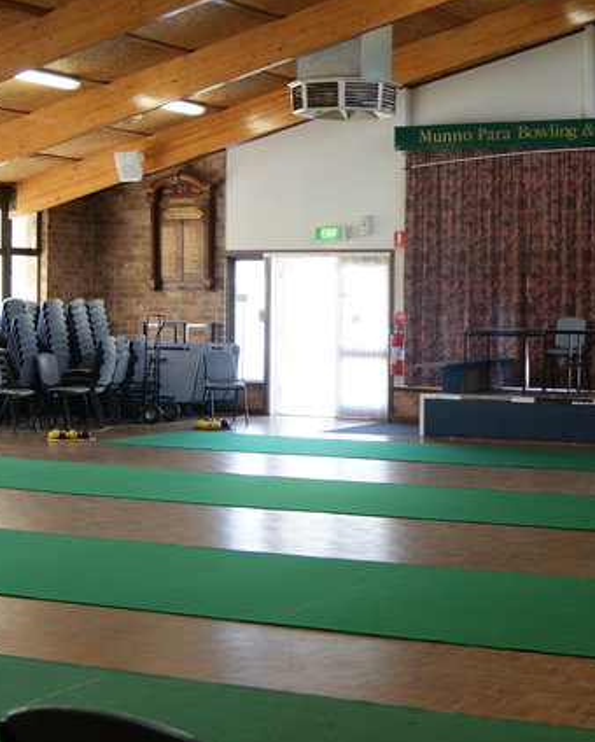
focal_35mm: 73
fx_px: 1605
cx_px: 386
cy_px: 318
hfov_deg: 20.9
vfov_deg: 26.0
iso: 125
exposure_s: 1/40
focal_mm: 22
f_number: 4
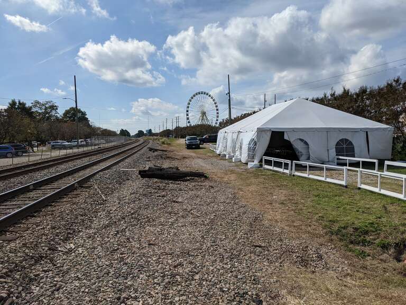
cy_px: 152
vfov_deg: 51.4
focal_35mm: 27
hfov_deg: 65.3
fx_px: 317
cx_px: 203
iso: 62
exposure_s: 1/7812
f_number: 1.73
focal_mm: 4.38
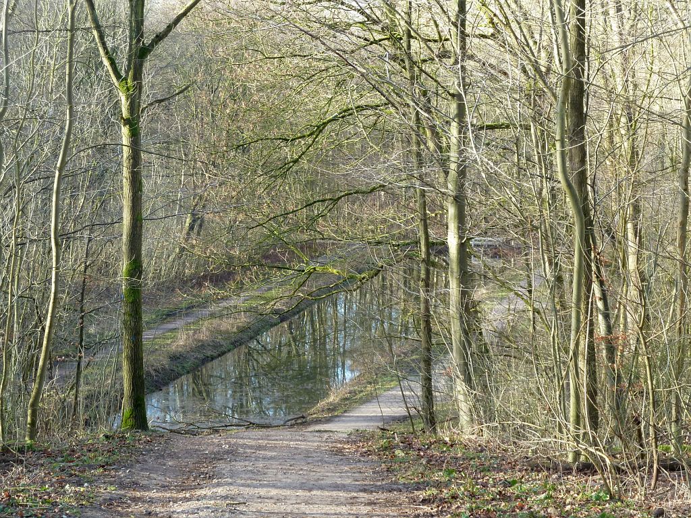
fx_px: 1797
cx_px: 346
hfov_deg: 21.8
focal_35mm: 90
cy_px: 259
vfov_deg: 16.4
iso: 100
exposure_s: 1/40
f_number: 4.3
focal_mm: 14.7
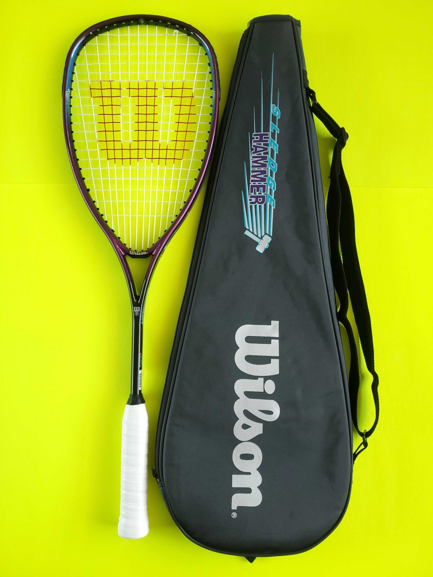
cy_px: 288
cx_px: 216
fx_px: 434
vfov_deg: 67.3
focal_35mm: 26
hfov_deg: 53.1
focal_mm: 4.3
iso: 50
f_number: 1.5
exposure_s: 1/60
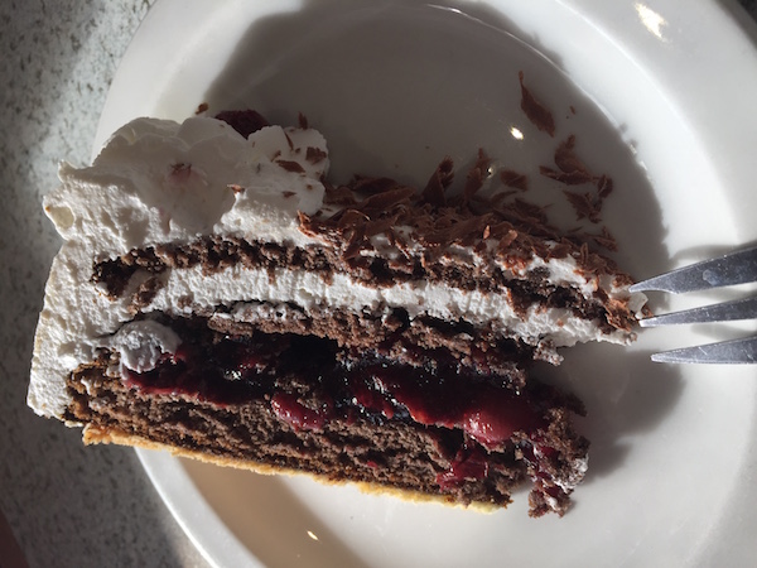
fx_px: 634
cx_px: 378
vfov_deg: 48.2
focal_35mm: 29
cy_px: 284
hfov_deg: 61.7
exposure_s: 1/395
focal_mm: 4.15
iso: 32
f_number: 2.2
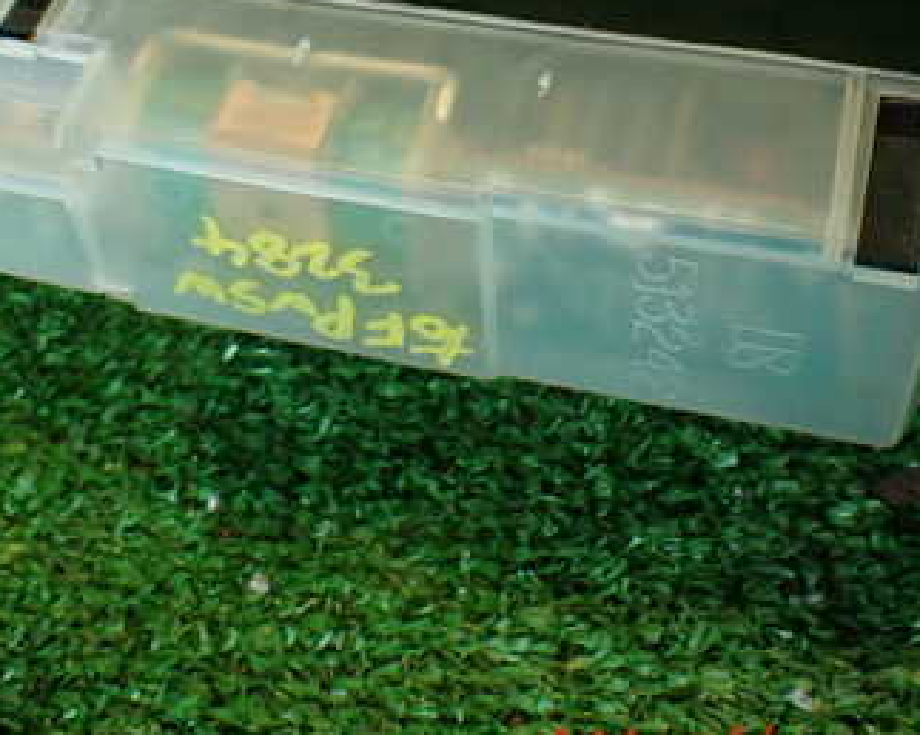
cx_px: 345
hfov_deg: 32.3
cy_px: 151
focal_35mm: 58
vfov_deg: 25.8
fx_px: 1578
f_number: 2.4
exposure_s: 1/50
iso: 200
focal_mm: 5.79
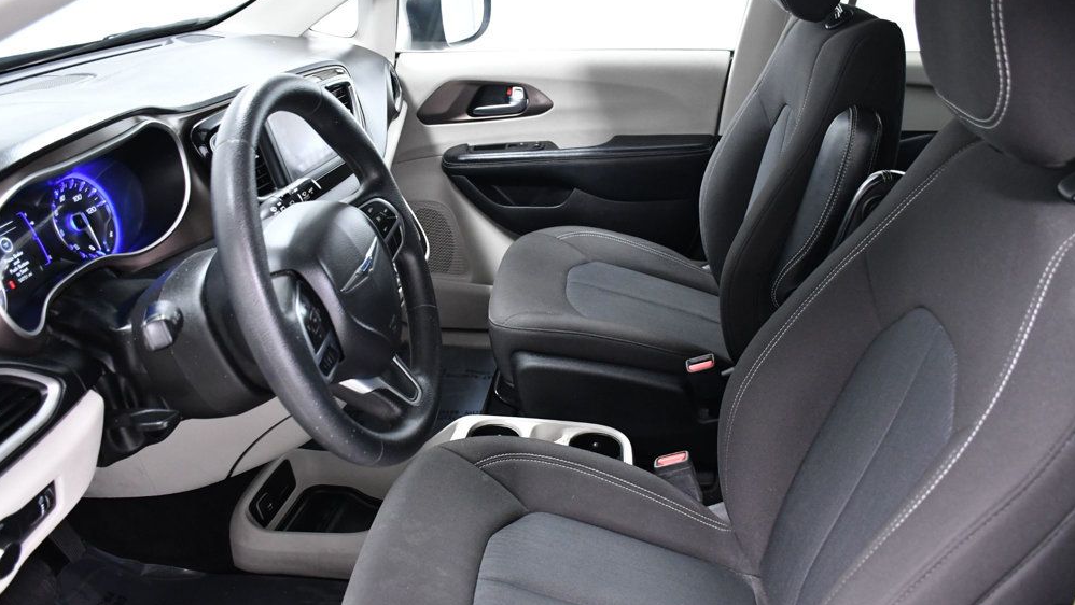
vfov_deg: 40.2
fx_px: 827
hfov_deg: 66.0
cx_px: 545
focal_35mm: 29
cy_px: 294
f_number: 4.5
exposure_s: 1/80
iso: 2500
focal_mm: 18
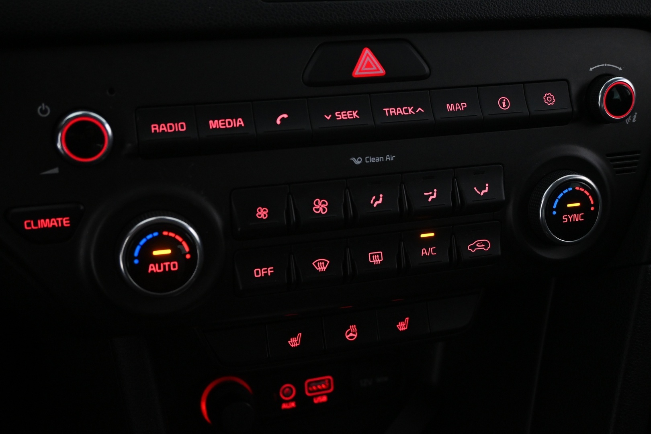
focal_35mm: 44
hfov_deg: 45.0
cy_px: 217
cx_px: 326
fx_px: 787
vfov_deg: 30.8
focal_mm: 29
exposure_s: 1/50
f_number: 4.8
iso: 2500
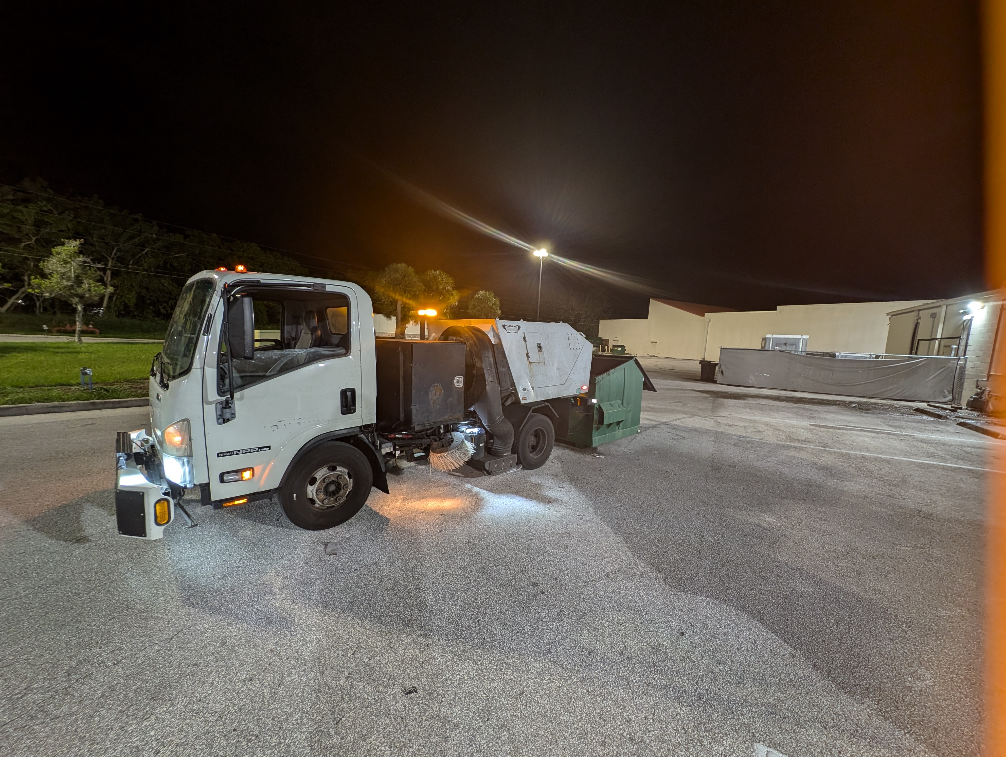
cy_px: 378
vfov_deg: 94.6
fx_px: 349
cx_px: 503
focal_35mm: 12
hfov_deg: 110.5
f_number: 1.95
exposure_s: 1/30
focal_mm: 2.23
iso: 122
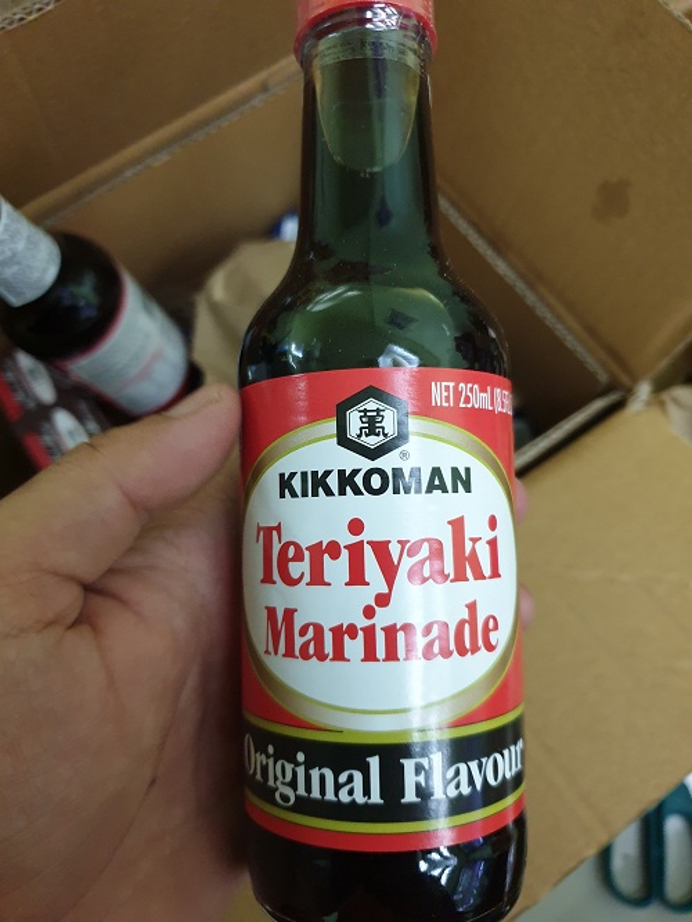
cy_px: 461
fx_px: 693
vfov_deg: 67.3
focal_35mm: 26
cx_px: 346
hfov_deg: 53.1
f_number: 1.5
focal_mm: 4.3
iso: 320
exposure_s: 1/25
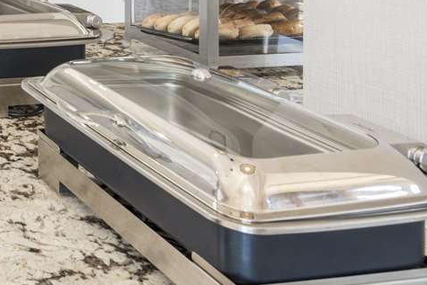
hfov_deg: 25.5
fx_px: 712
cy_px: -144
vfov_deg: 19.6
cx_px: -205
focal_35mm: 60
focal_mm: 19
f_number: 10
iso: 160
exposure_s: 1/15
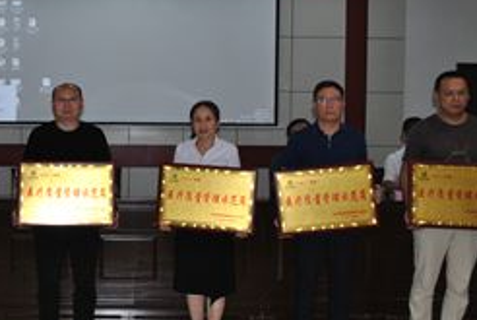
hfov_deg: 32.1
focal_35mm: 61
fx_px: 810
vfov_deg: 22.3
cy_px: 148
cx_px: 105
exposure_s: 1/60
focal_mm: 20
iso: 200
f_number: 3.8
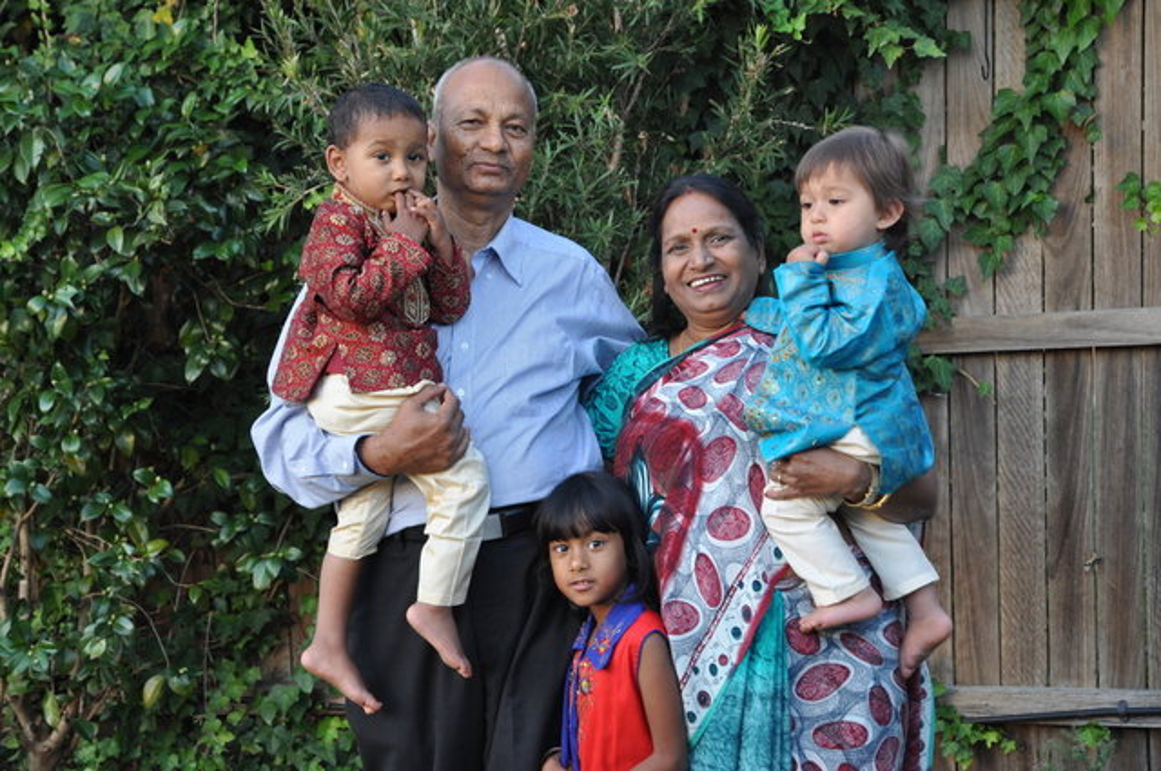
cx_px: 580
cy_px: 386
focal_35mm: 75
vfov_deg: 18.1
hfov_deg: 27.0
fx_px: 2416
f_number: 5
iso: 400
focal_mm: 50
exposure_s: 1/100
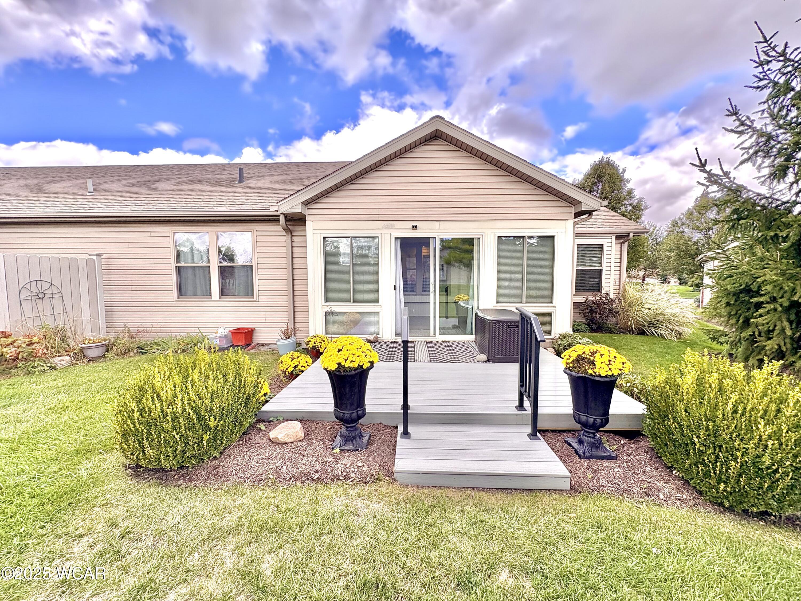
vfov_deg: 85.7
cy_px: 300
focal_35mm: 14
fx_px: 324
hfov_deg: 102.1
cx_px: 400
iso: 50
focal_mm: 2.22
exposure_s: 1/190
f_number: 2.2
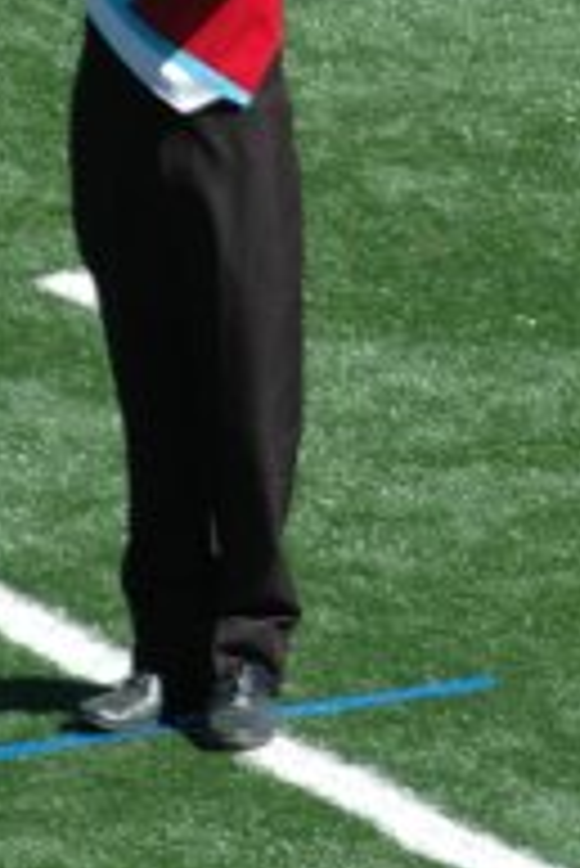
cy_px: 121
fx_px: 40428
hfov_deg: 0.8
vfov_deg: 1.2
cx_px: 191
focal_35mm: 1676
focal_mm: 360
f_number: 5.6
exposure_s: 1/640
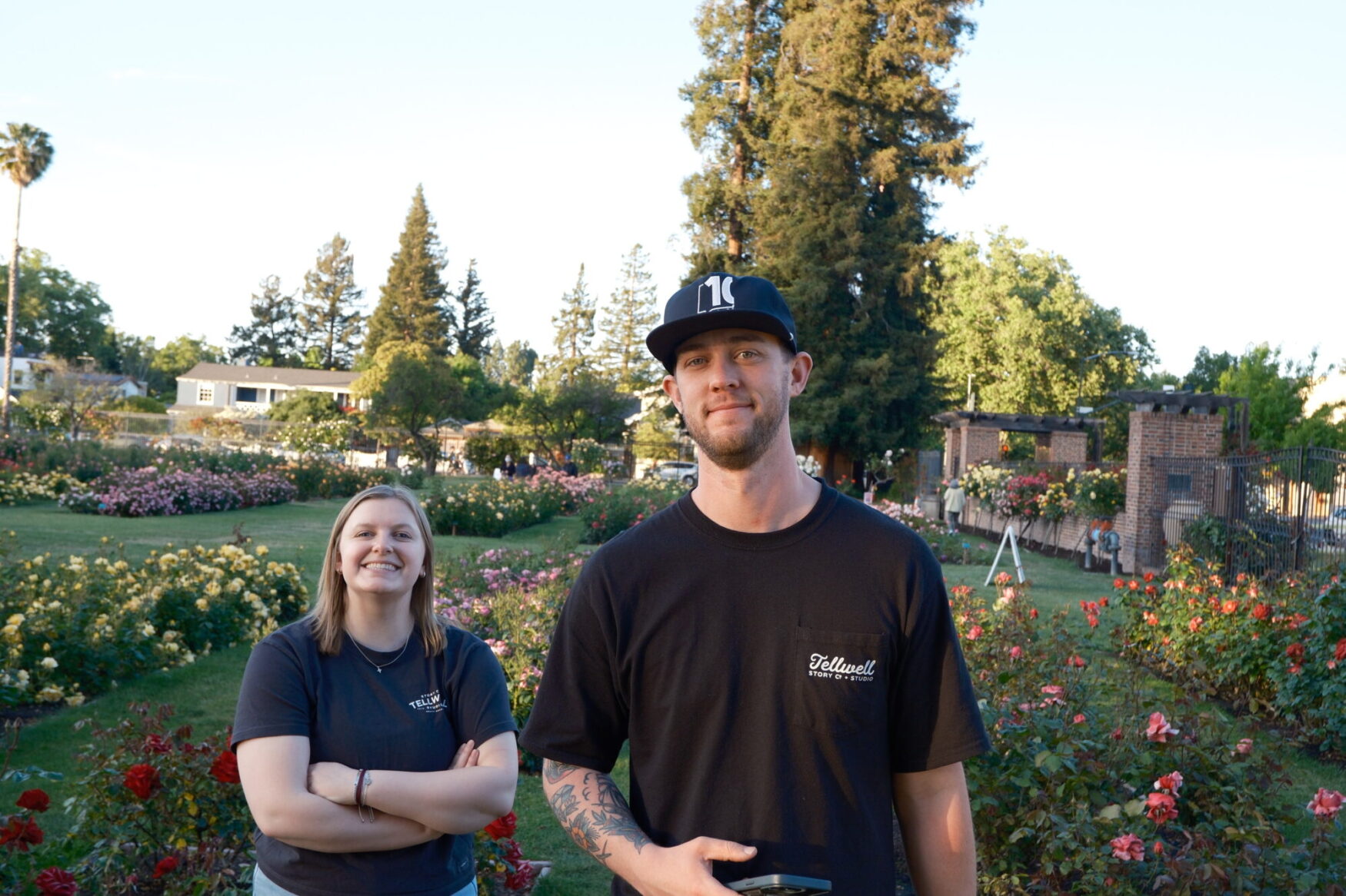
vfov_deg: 36.9
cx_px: 673
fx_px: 1346
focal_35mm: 36
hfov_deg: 53.1
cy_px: 448
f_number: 5.6
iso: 1000
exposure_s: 1/320
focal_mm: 24.2
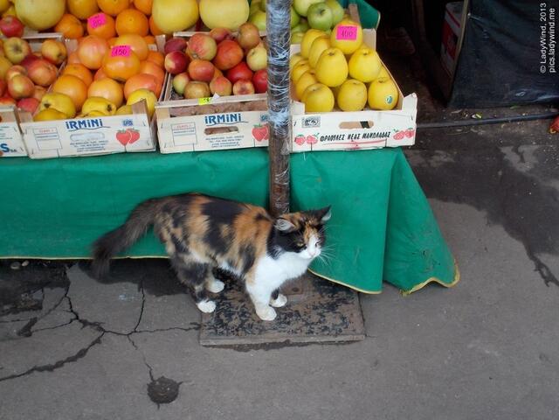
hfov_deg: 50.1
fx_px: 597
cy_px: 210
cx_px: 280
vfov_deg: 38.7
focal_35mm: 37
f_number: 3.7
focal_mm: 5.2
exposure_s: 1/30
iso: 100
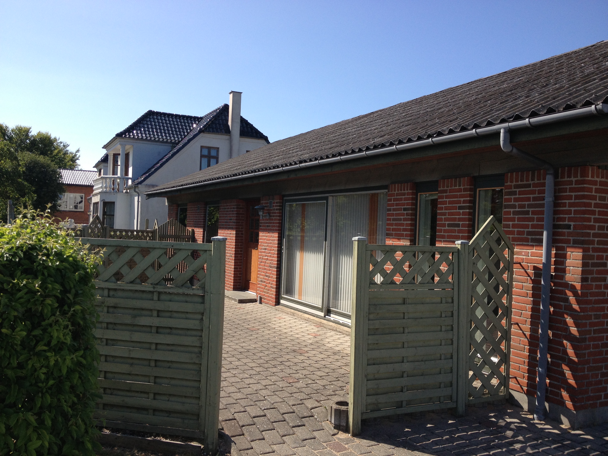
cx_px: 304
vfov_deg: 40.7
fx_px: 615
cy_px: 228
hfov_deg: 52.6
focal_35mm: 35
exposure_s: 1/1346
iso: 50
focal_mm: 4.28
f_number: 2.4
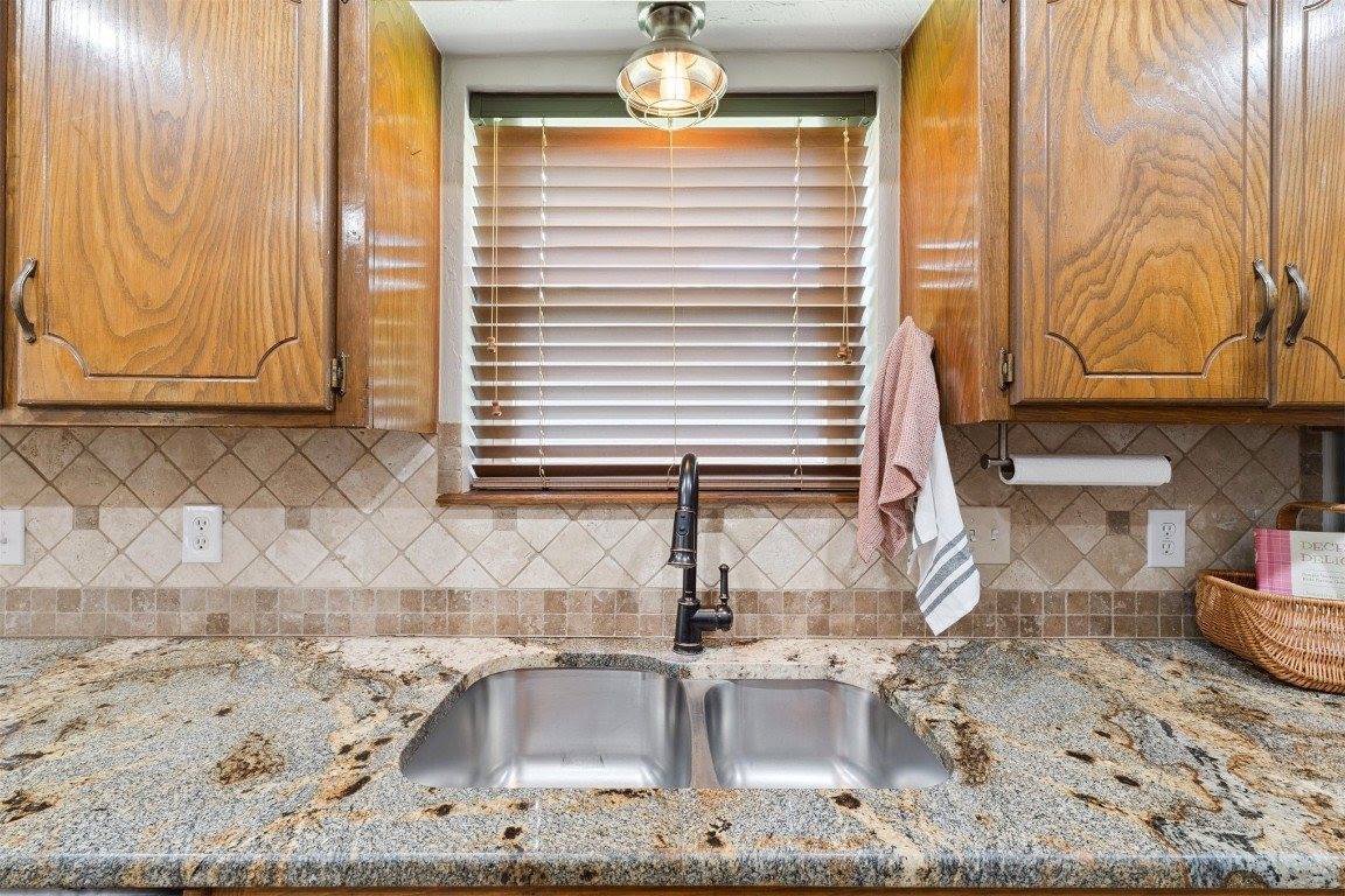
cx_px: 672
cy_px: 448
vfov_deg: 77.3
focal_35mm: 15
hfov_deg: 100.4
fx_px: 560
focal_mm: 10
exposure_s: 1/10
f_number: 8
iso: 125
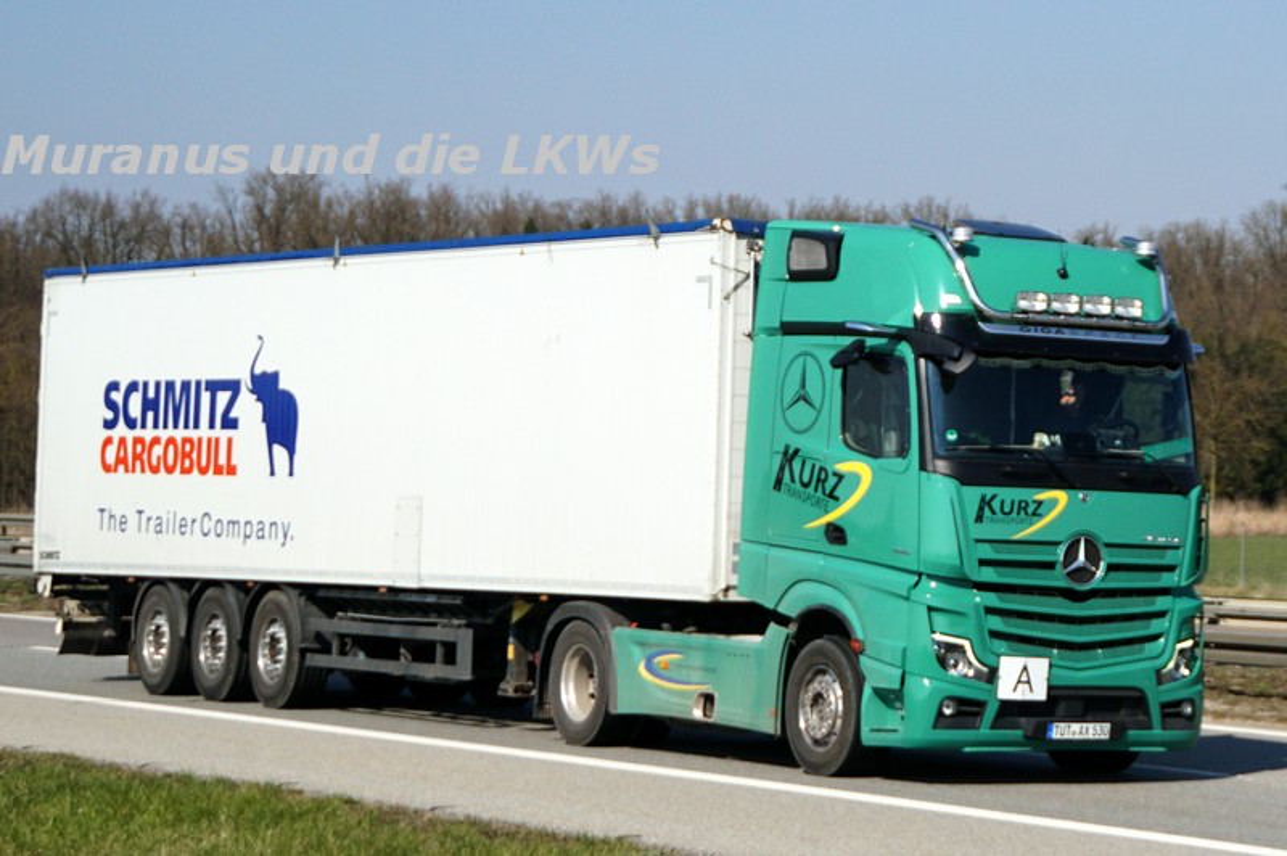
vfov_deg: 18.2
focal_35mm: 75
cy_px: 428
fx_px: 2679
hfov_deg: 27.0
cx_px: 644
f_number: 4.5
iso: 250
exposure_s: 1/2000
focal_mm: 50
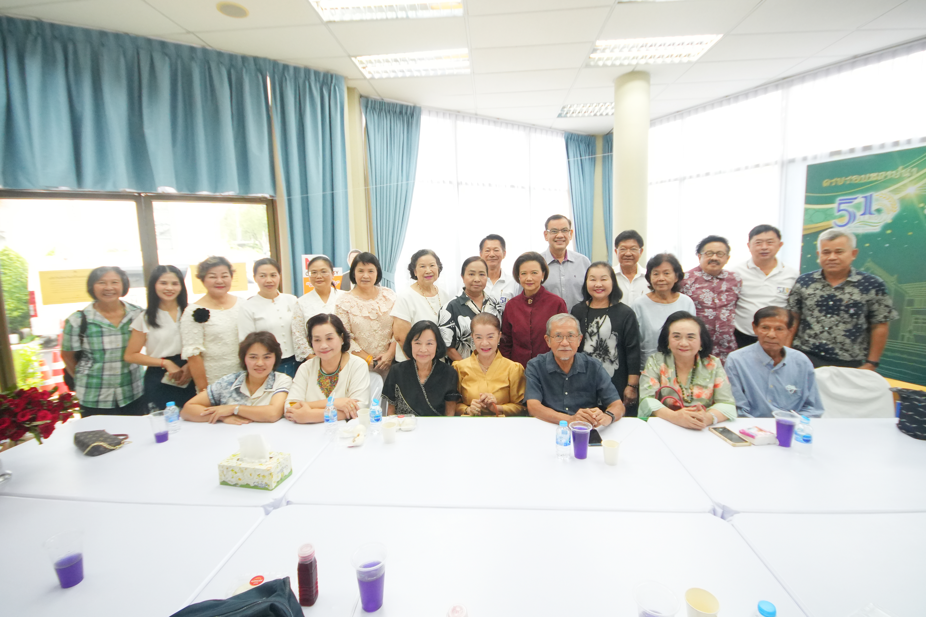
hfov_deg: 100.4
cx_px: 463
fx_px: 386
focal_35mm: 15
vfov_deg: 77.3
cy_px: 308
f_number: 5.6
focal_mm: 10
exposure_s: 1/100
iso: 2500
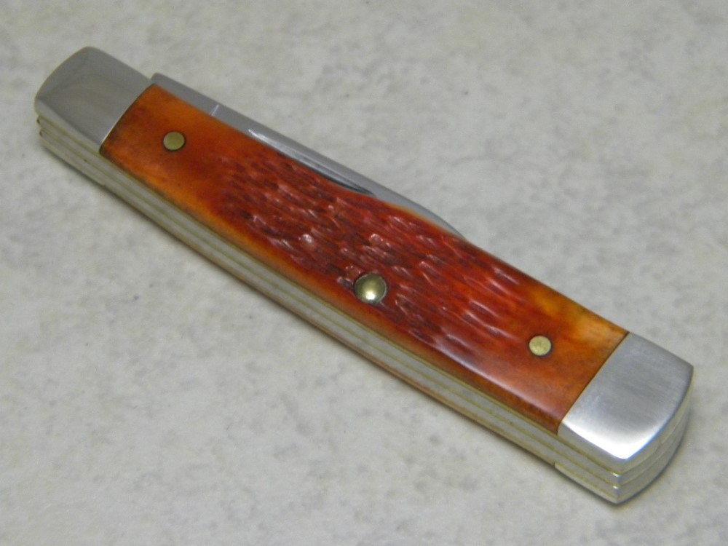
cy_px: 273
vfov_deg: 10.0
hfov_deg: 13.3
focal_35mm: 148
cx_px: 364
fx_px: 3113
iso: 400
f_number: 5
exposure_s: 1/18.8
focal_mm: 26.8
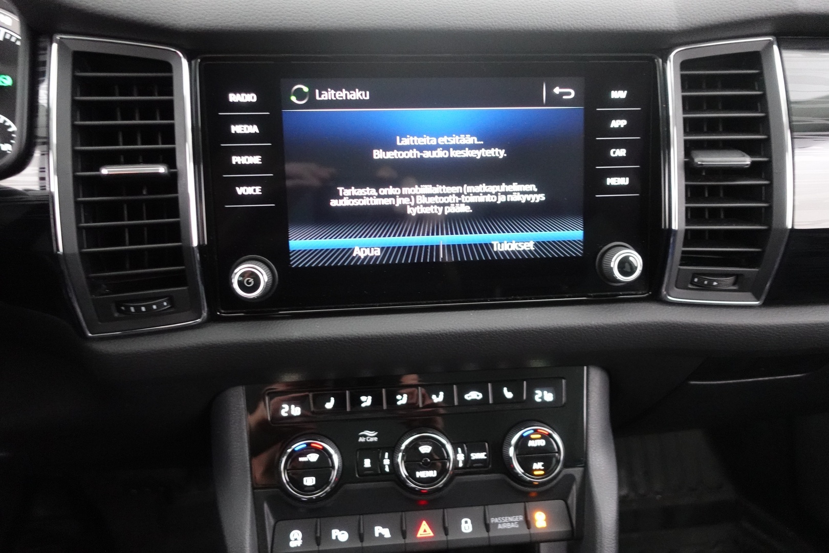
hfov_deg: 73.7
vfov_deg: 53.1
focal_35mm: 24
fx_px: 553
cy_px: 276
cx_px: 414
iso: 3200
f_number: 1.8
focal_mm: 9.4
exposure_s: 1/30
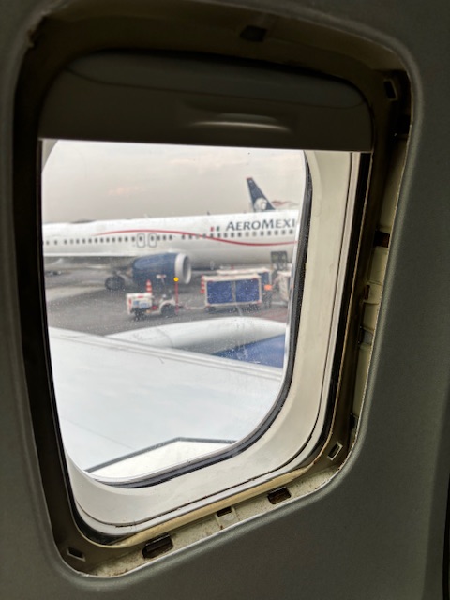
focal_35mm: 26
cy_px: 300
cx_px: 225
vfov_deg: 67.3
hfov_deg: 53.1
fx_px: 451
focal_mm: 5.96
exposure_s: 1/250
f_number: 1.6
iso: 50
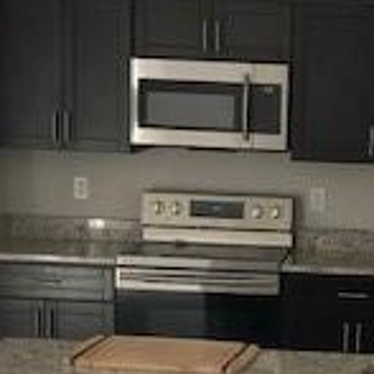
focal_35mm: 108
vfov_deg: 16.0
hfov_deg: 15.9
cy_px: 321
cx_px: 338
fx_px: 1320
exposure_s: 1/30
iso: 25
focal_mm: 3.99
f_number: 1.8
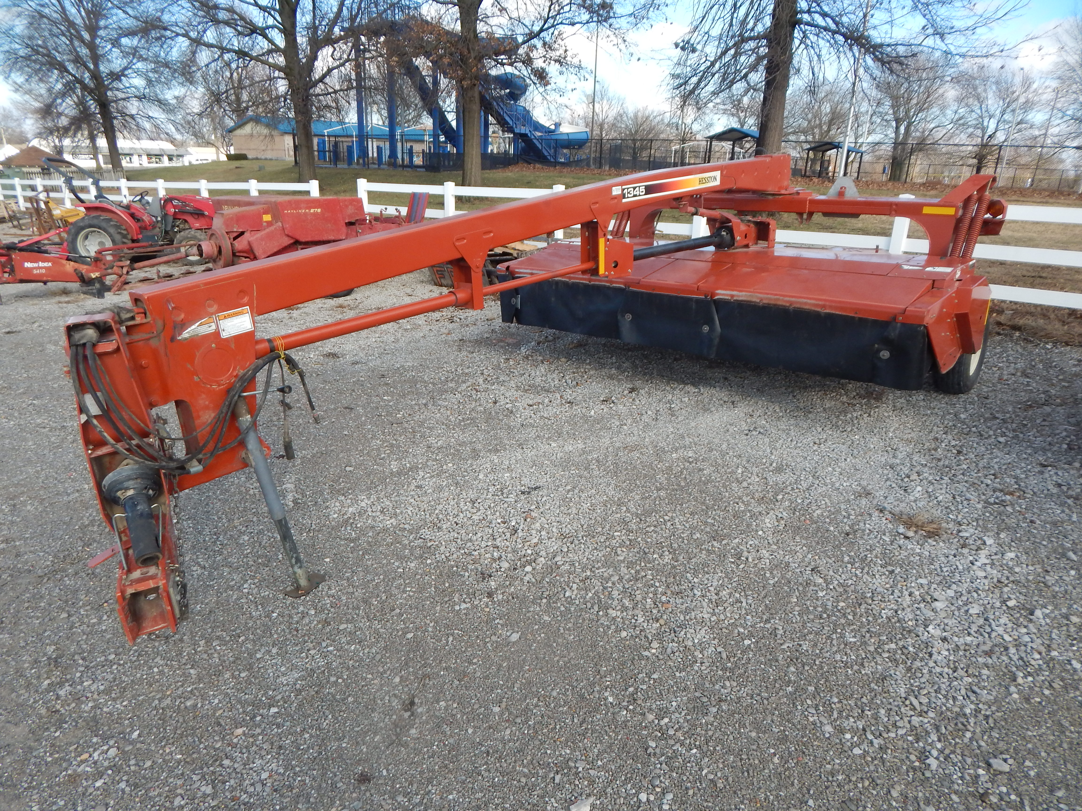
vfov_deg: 61.1
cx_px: 541
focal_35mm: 22
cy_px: 406
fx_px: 688
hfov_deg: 76.4
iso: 125
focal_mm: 4
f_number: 3
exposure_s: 1/640
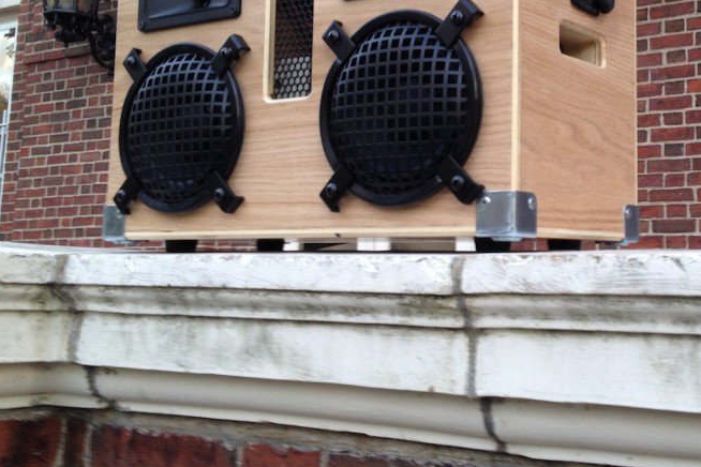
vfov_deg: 23.6
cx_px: 493
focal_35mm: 57
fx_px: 1110
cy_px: 135
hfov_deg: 34.6
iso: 50
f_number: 2.4
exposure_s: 1/30
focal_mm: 4.28
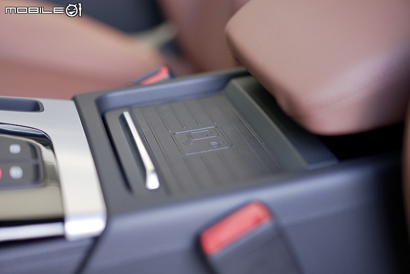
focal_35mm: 55
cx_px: 205
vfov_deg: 24.7
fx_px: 627
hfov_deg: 36.2
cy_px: 137
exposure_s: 1/60
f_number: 1.8
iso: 250
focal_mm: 55
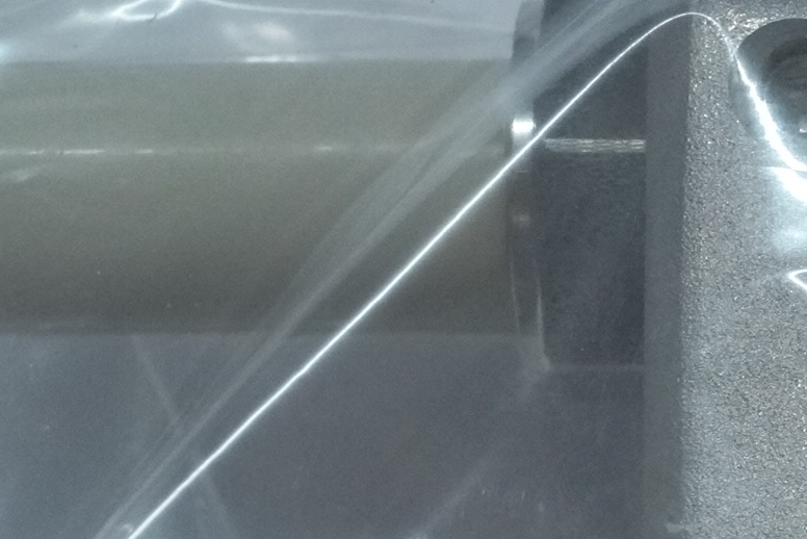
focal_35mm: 148
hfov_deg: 13.5
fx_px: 3319
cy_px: 483
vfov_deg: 9.2
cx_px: 975
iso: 1600
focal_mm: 28
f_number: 11
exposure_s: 1/60
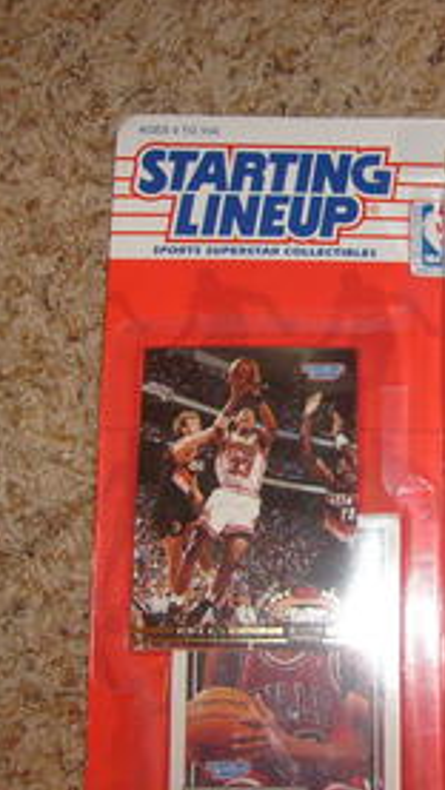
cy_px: 399
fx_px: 1153
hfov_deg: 21.1
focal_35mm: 55
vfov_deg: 37.8
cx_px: 454
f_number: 2.8
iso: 100
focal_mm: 5.8
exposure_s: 1/45
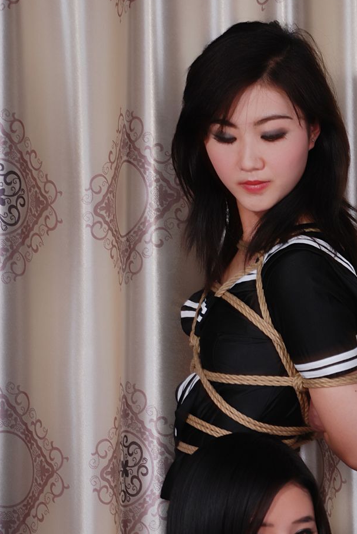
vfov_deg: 11.7
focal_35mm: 175
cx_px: 262
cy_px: 407
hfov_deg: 7.9
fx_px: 2595
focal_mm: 66
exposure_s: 1/8
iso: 100
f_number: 10
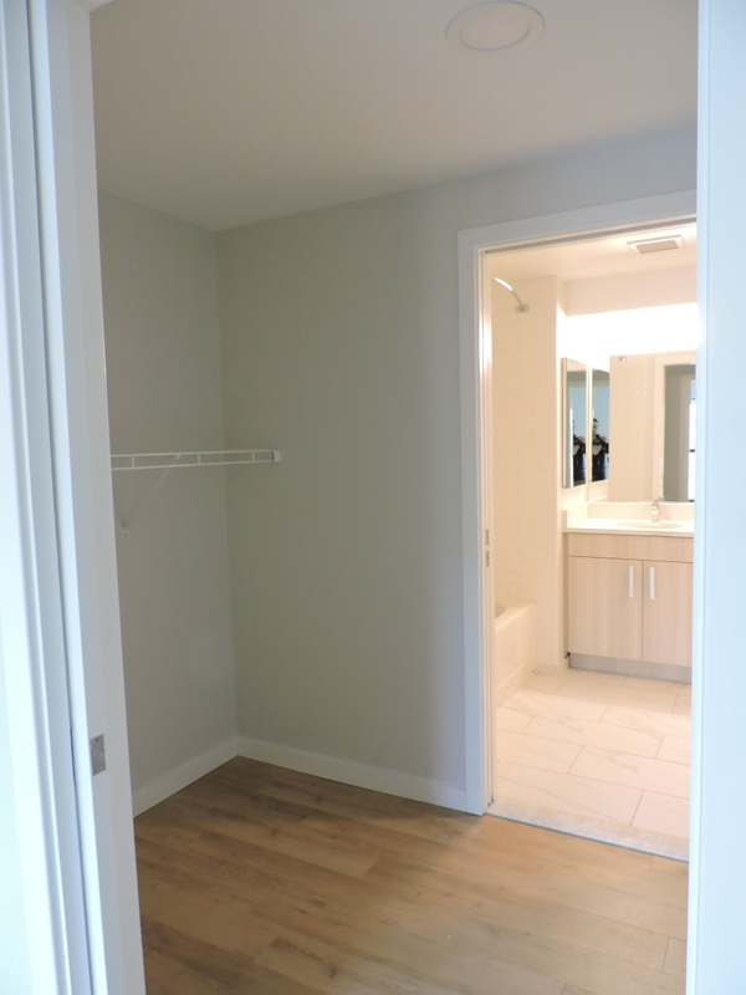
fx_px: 690
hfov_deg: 56.8
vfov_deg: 71.6
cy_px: 498
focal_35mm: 24
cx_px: 373
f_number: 3
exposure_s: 1/25
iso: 400
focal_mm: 4.3
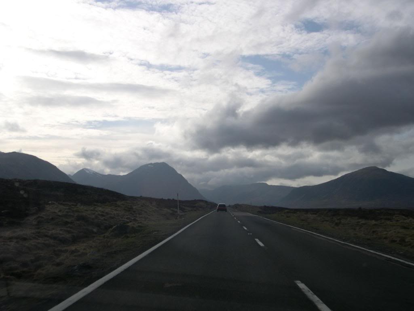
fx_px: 454
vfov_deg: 37.7
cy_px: 156
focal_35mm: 38
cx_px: 207
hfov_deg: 49.0
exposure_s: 1/242
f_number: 7.6
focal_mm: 8
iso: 100
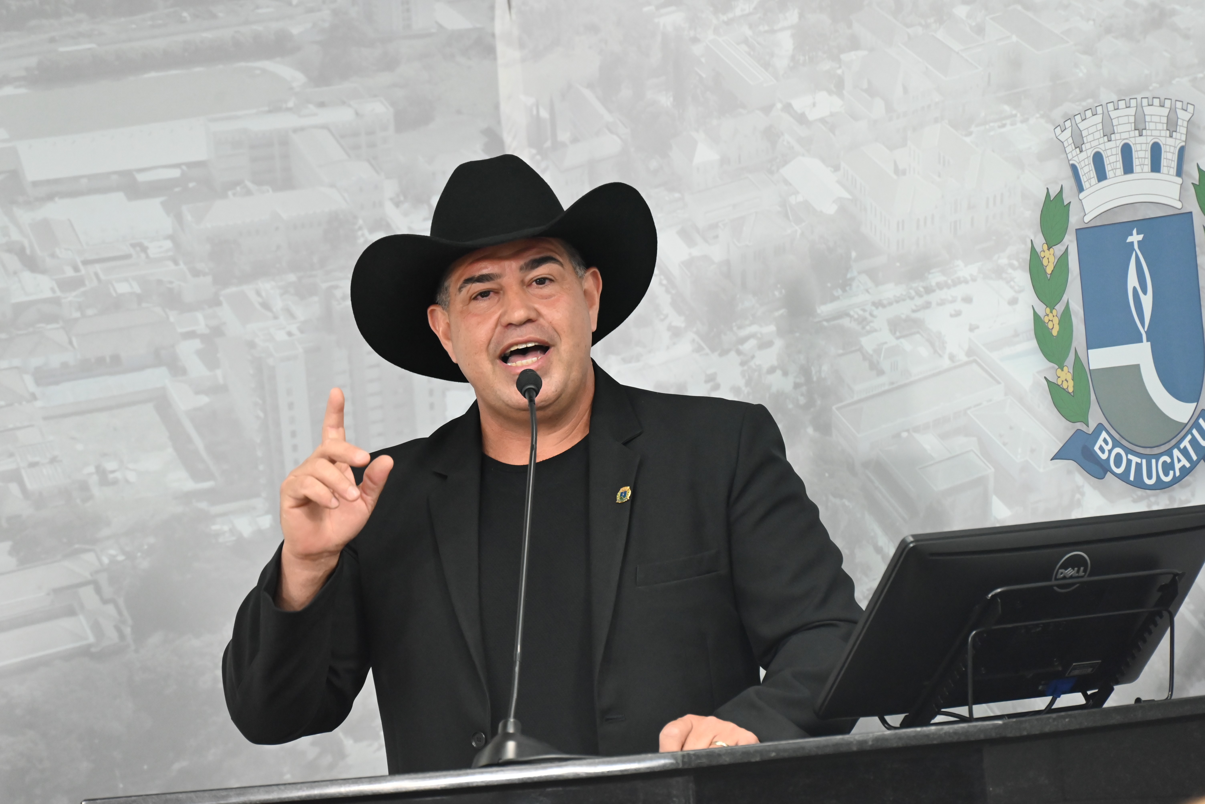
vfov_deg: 6.9
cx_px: 602
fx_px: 6697
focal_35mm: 200
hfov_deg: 10.3
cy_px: 402
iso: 4500
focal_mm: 200
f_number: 6.3
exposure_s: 1/125
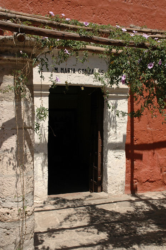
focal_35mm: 38
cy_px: 125
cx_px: 83
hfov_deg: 35.4
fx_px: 260
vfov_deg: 51.3
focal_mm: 25
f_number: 10
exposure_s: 1/400
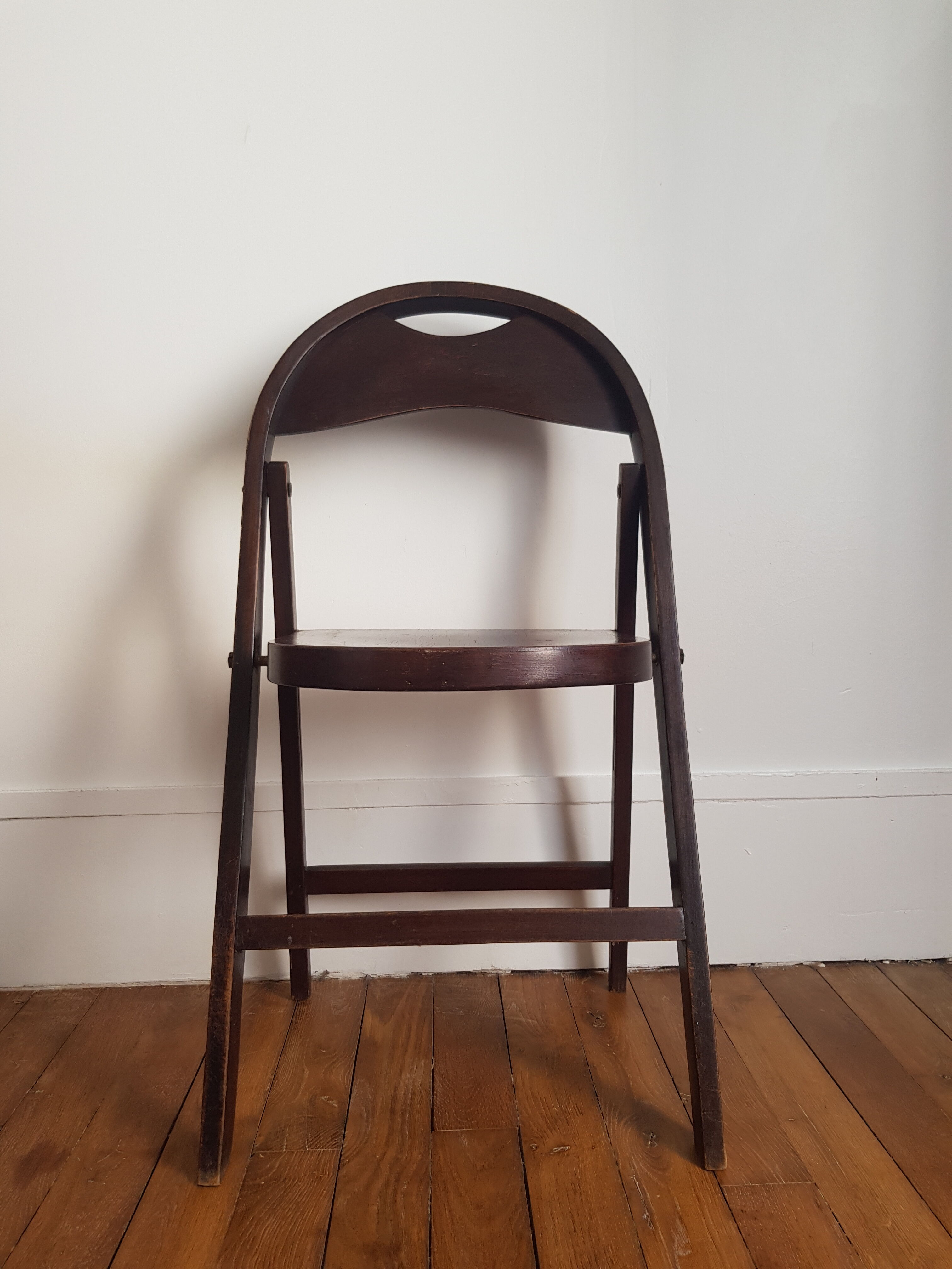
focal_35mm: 26
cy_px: 634
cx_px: 476
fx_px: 953
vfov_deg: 67.3
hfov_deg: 53.1
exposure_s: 1/100
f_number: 1.7
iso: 80
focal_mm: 4.2
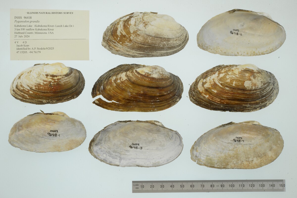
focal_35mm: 60
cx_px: 148
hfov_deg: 33.4
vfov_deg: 22.6
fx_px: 495
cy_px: 99
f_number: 32
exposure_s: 1/10
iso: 100
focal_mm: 60
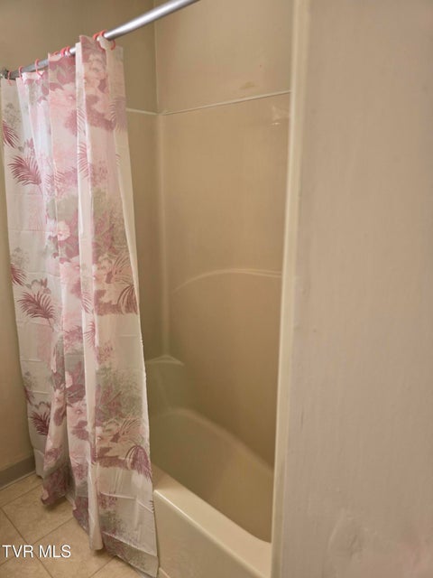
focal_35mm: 23
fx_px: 384
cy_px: 289
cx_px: 216
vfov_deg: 73.9
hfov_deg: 58.9
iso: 50
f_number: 1.7
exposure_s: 1/120
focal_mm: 6.3
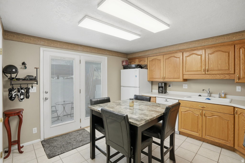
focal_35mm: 16
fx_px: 109
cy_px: 82
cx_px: 122
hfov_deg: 96.7
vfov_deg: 73.8
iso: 250
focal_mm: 16
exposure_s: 1/250
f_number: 9
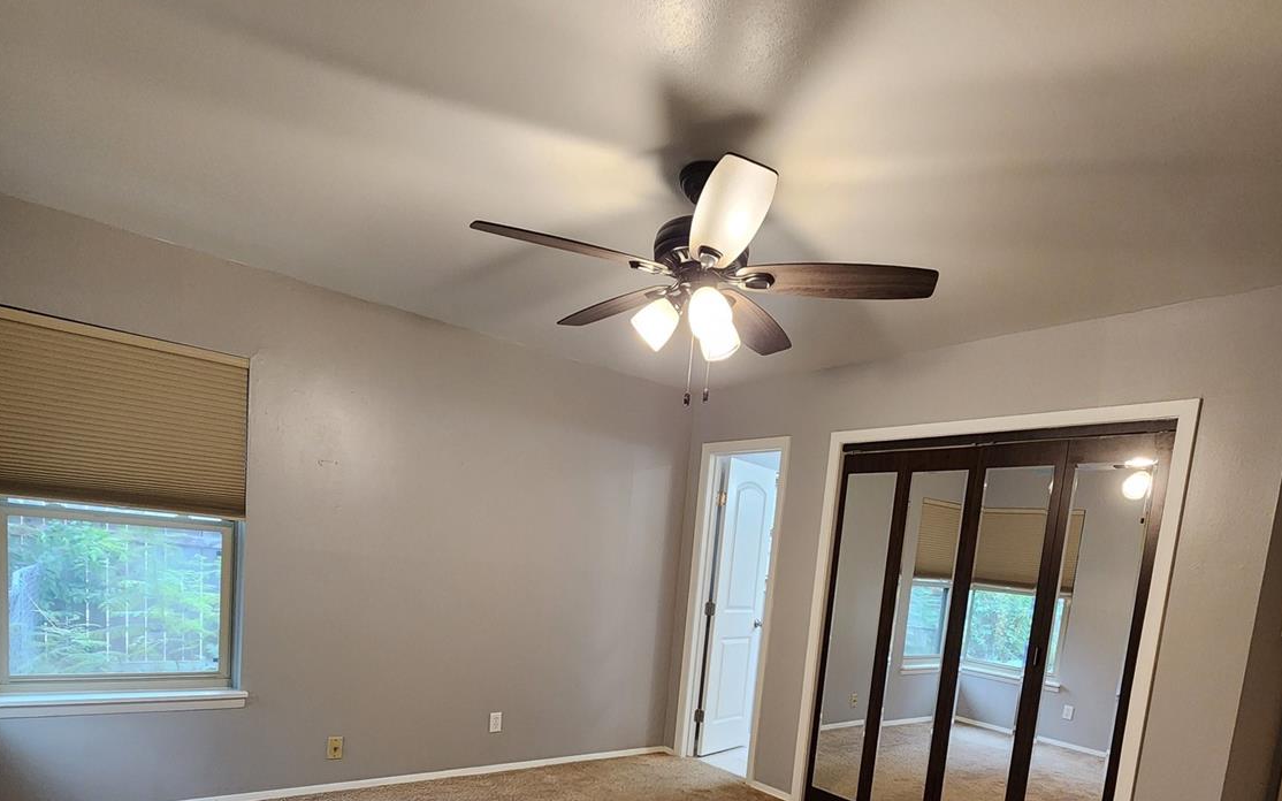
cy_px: 635
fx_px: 664
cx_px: 636
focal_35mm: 19
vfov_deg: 57.8
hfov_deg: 88.0
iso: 400
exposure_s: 1/60
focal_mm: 2.2
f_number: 2.2
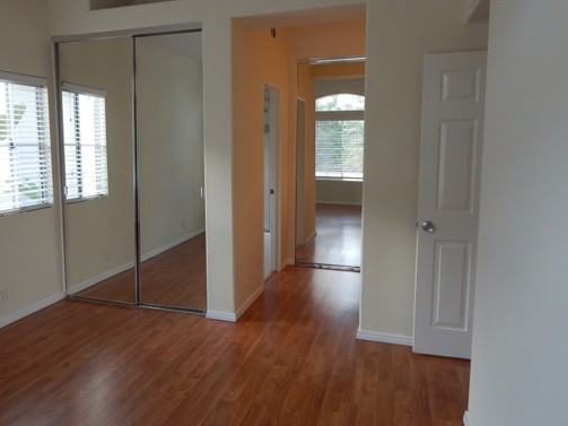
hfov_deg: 62.6
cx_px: 216
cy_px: 200
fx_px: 459
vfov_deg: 49.7
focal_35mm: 28
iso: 125
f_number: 3
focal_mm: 4
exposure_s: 1/50
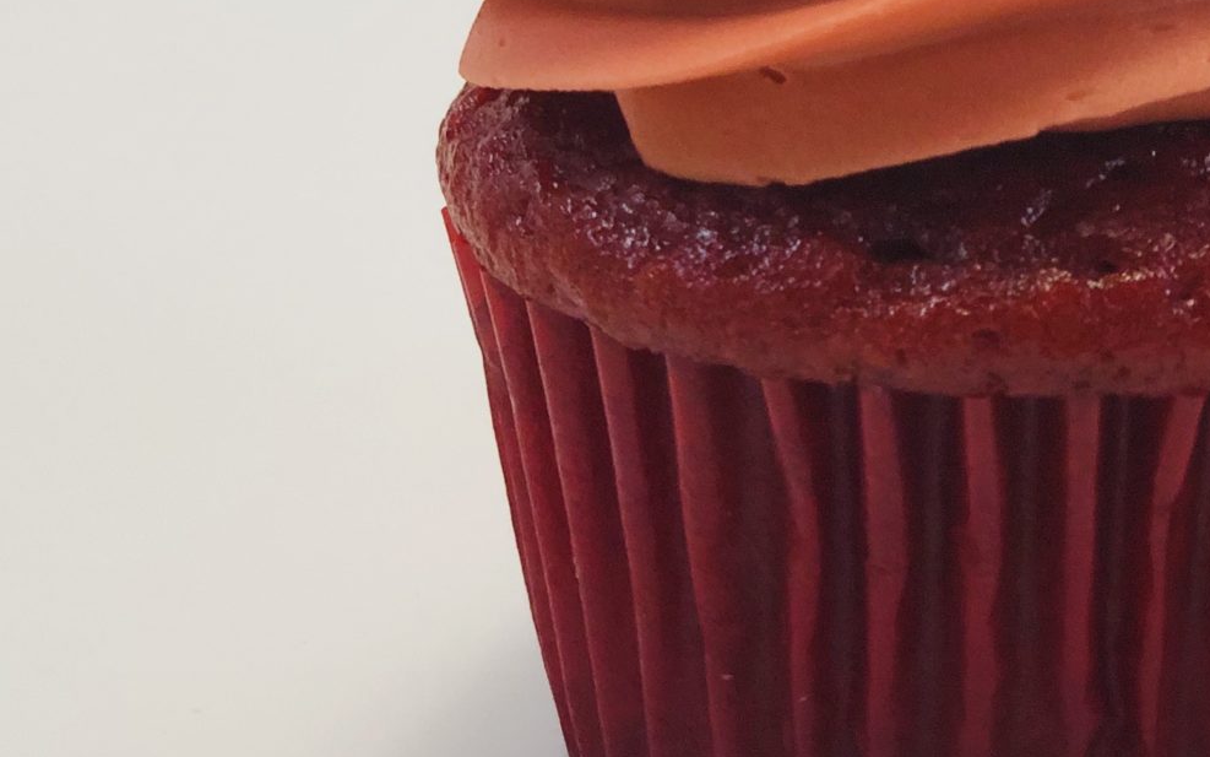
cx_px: 785
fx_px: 4716
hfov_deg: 14.6
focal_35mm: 143
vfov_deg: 9.1
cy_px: -65
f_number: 2.4
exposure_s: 1/60
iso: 32
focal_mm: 6
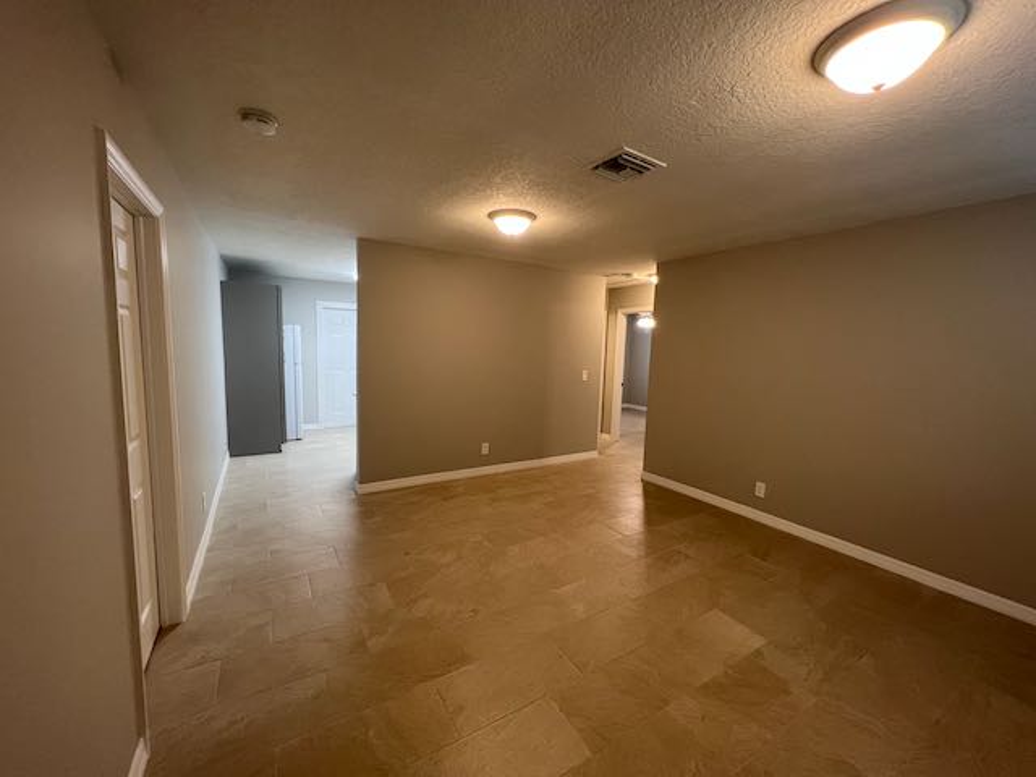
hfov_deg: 106.2
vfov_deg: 89.9
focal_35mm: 13
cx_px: 518
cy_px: 388
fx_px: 389
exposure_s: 1/60
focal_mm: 1.57
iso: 125
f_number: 1.8
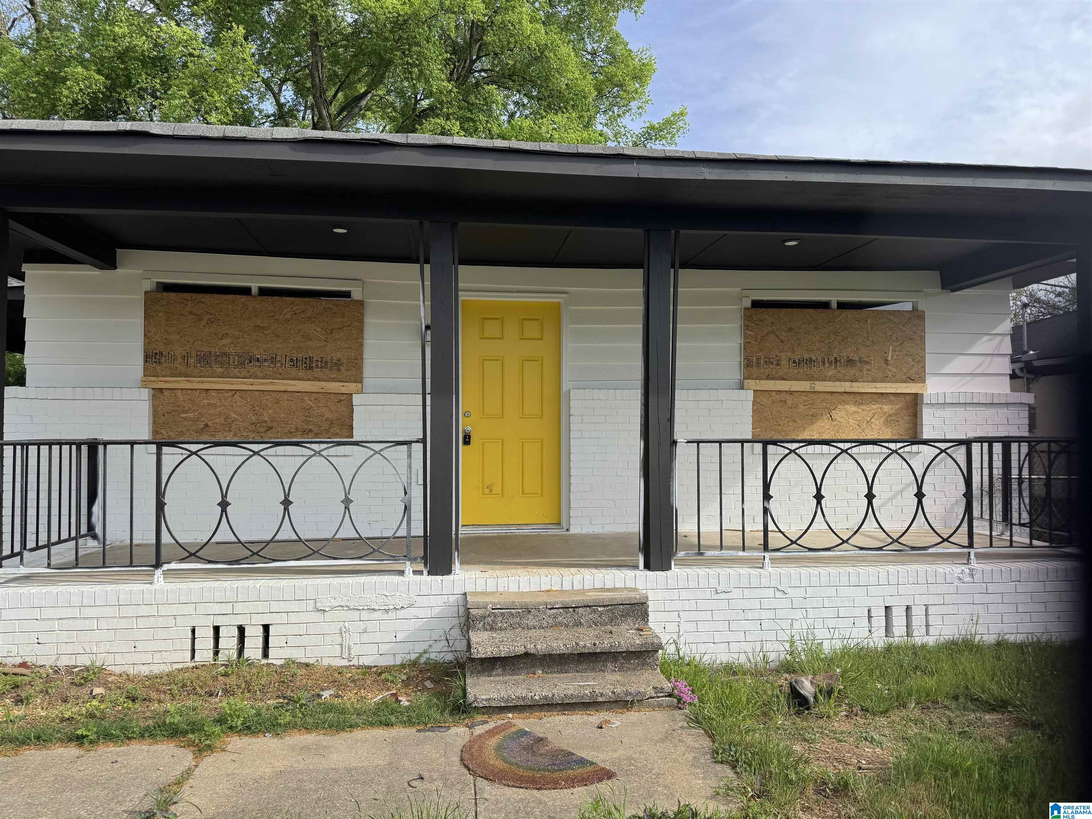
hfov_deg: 71.6
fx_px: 757
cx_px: 546
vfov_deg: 56.8
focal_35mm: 24
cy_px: 410
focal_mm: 6.76
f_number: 1.78
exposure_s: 1/3247
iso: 80
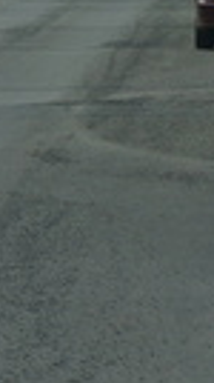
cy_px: -417
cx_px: -588
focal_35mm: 548
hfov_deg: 2.2
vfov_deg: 3.9
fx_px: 5552
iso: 100
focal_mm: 55
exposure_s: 1/160
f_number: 7.1
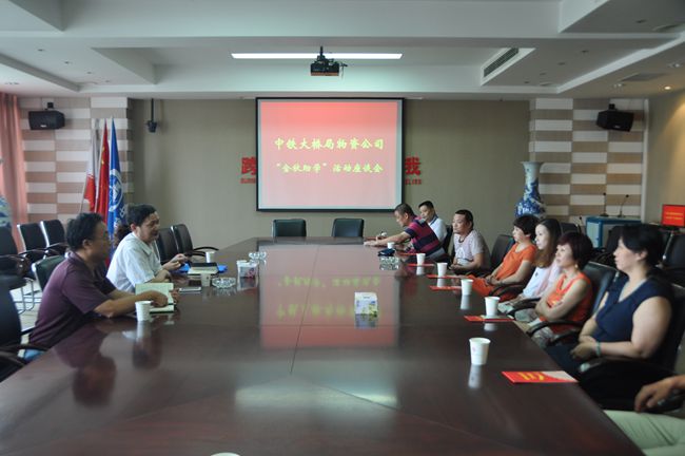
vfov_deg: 39.9
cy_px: 228
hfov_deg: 57.3
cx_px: 342
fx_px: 627
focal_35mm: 33
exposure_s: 1/20
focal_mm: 22
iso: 400
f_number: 3.8
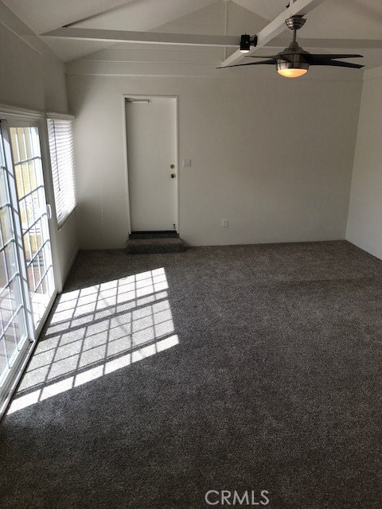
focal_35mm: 28
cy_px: 254
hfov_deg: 49.7
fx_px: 412
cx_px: 191
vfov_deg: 63.4
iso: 20
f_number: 1.8
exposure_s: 1/532
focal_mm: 3.99
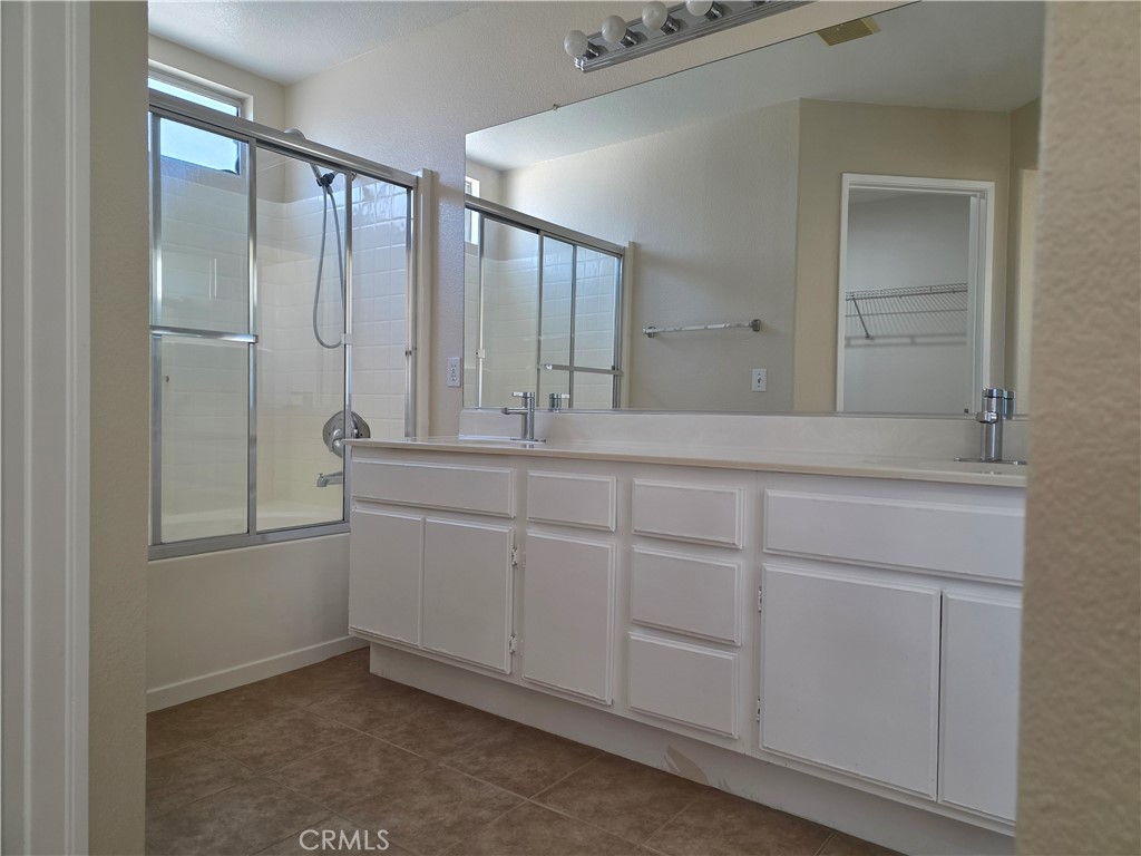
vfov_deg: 58.9
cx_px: 570
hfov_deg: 73.9
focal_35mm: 23
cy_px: 428
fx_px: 758
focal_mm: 6.3
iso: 160
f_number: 1.7
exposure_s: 1/120
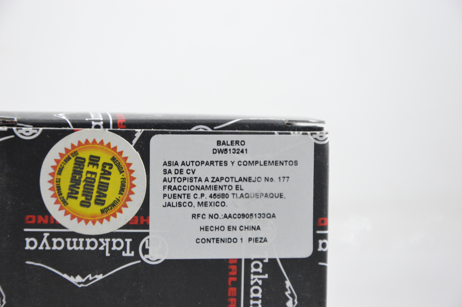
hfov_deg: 13.1
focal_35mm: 158
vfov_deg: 8.7
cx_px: 231
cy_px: 154
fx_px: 2019
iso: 3200
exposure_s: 1/100
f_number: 7.1
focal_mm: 105
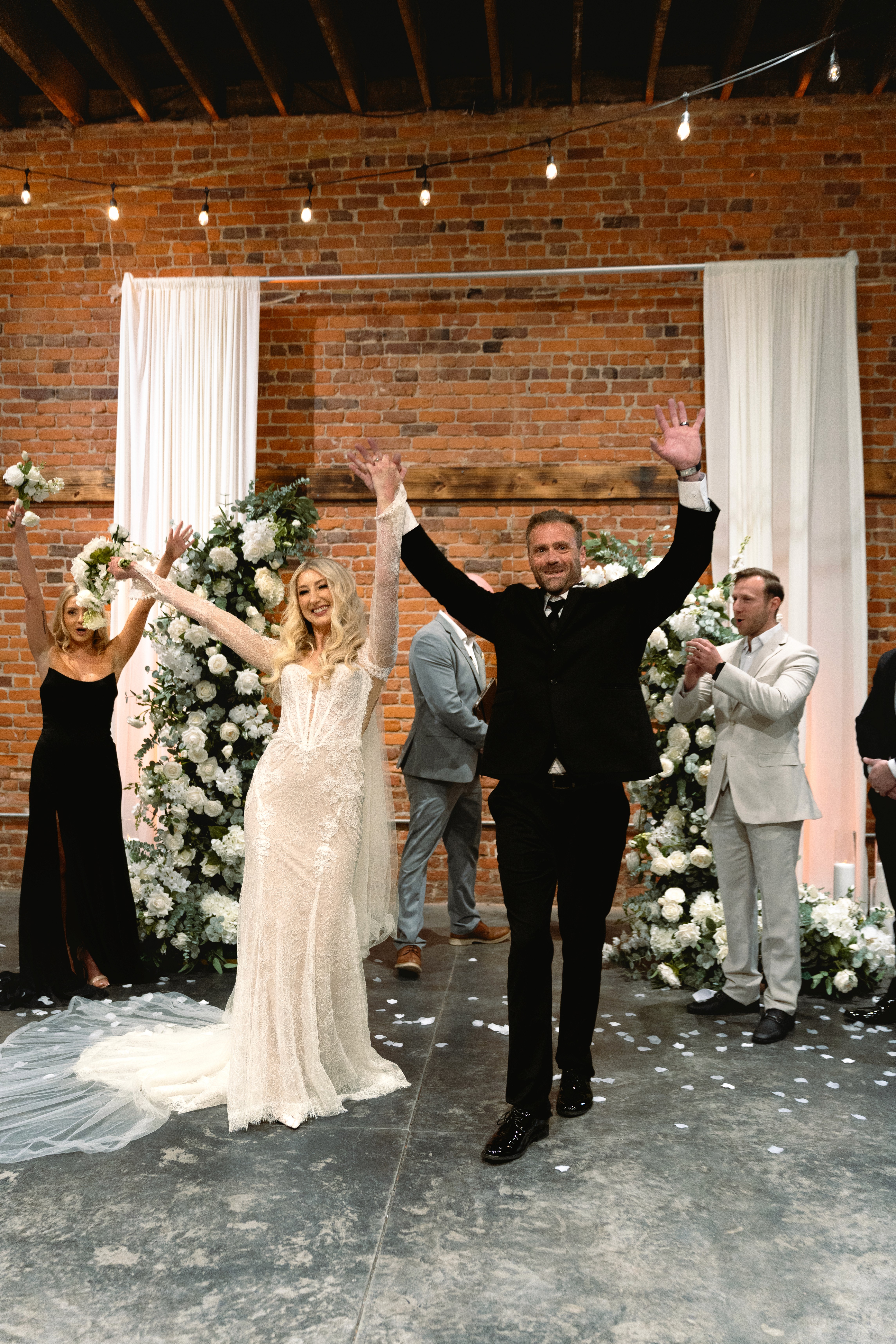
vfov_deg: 58.7
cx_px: 448
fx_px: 1195
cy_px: 672
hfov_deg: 41.1
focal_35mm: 32
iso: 1250
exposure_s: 1/160
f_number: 2.8
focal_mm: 32
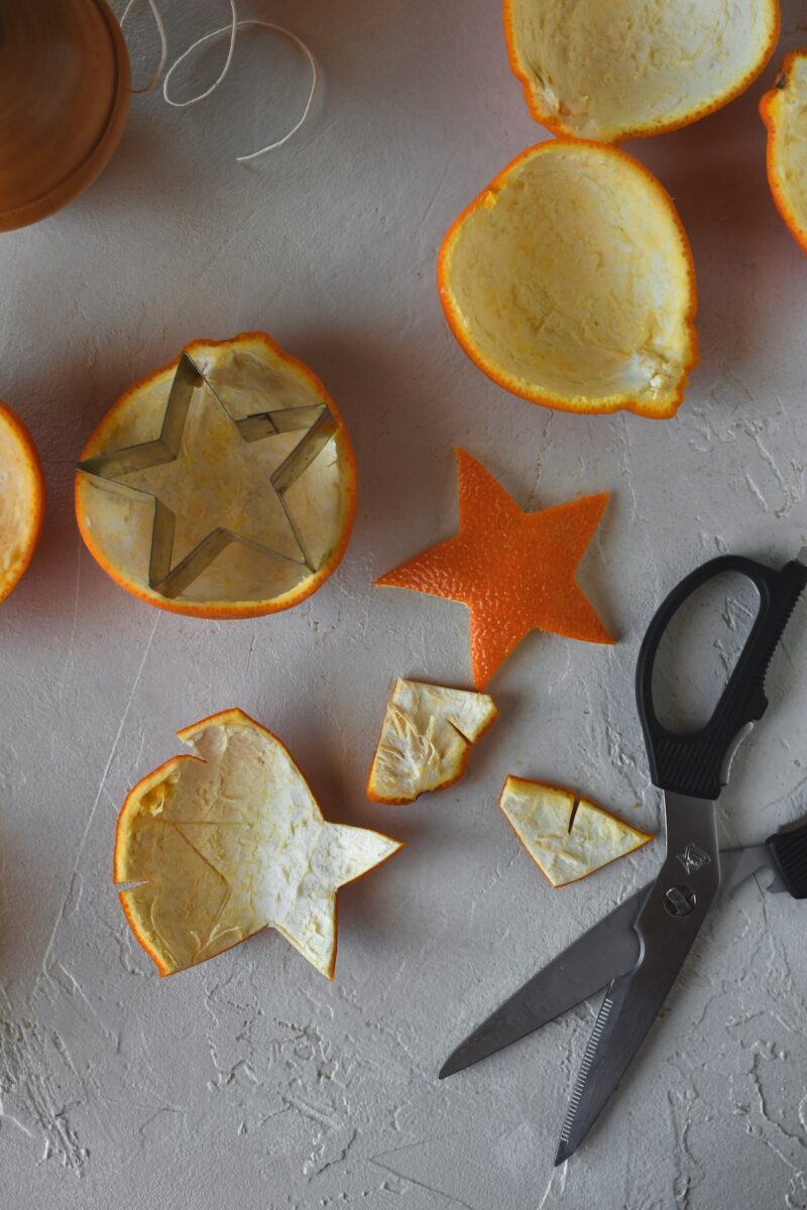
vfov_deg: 38.2
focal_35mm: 52
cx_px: 404
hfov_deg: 26.0
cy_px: 605
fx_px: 1748
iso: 640
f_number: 5
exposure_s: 1/125
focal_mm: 35
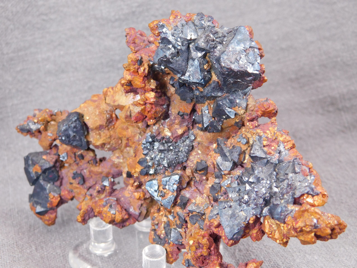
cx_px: 178
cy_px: 134
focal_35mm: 51
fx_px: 526
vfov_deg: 28.6
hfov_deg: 37.5
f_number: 3.8
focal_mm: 9
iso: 125
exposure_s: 1/60
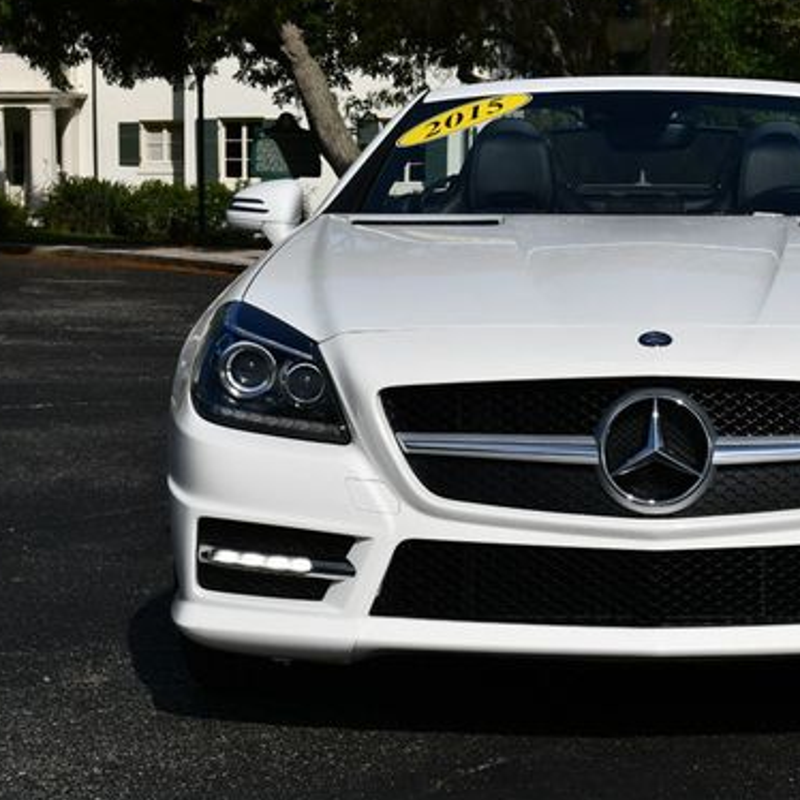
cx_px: 652
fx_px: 2589
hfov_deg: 17.4
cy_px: 357
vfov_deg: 17.6
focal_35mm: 99
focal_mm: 34
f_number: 11
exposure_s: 1/500
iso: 100
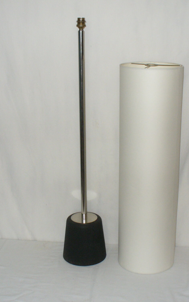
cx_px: 103
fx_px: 437
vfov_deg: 38.2
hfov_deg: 24.4
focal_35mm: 53
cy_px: 152
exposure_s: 1/30
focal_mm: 6.1
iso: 125
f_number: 2.8
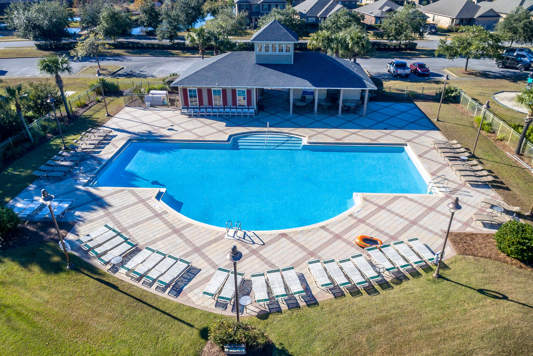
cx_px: 266
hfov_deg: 84.0
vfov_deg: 61.9
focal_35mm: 20
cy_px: 178
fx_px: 296
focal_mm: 3.61
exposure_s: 1/400
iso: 100
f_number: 2.8
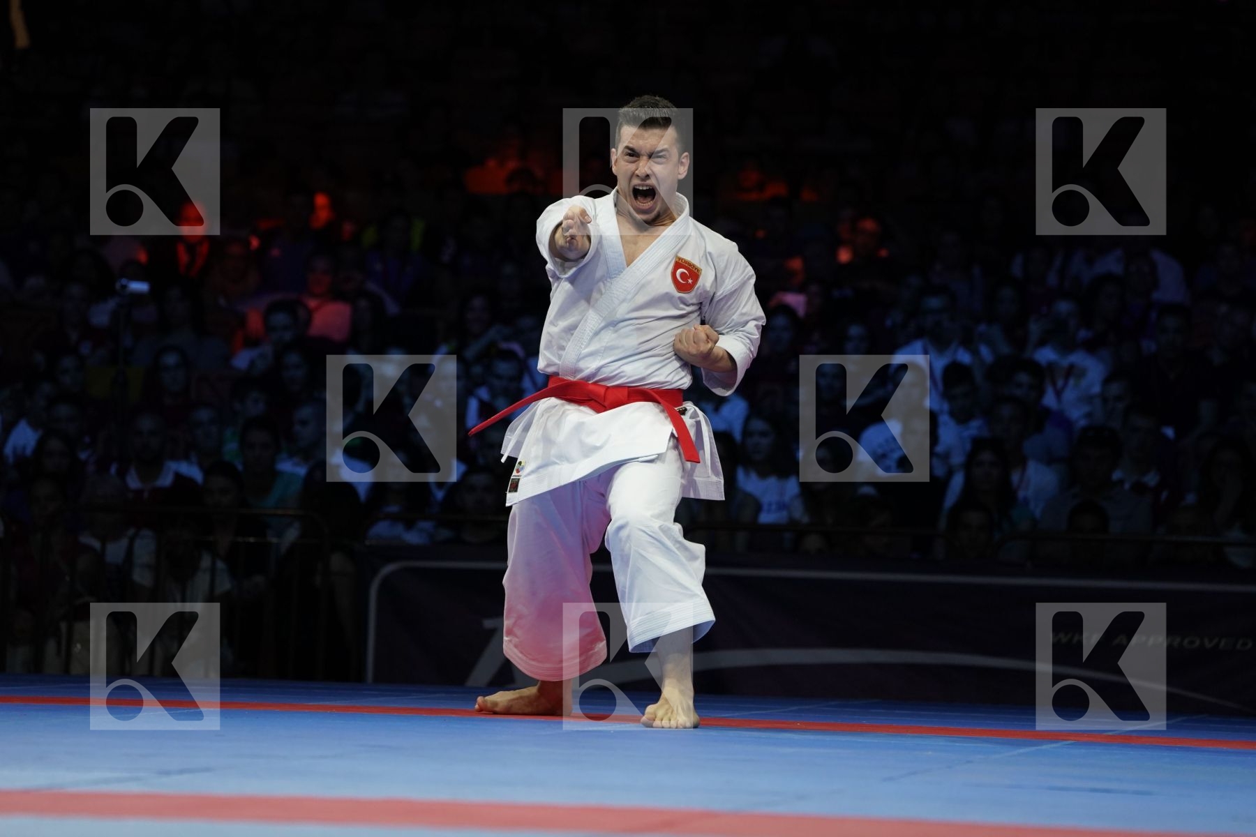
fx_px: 6454
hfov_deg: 11.1
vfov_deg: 7.4
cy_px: 418
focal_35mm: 185
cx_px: 628
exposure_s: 1/500
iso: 1600
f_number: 5.6
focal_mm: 185
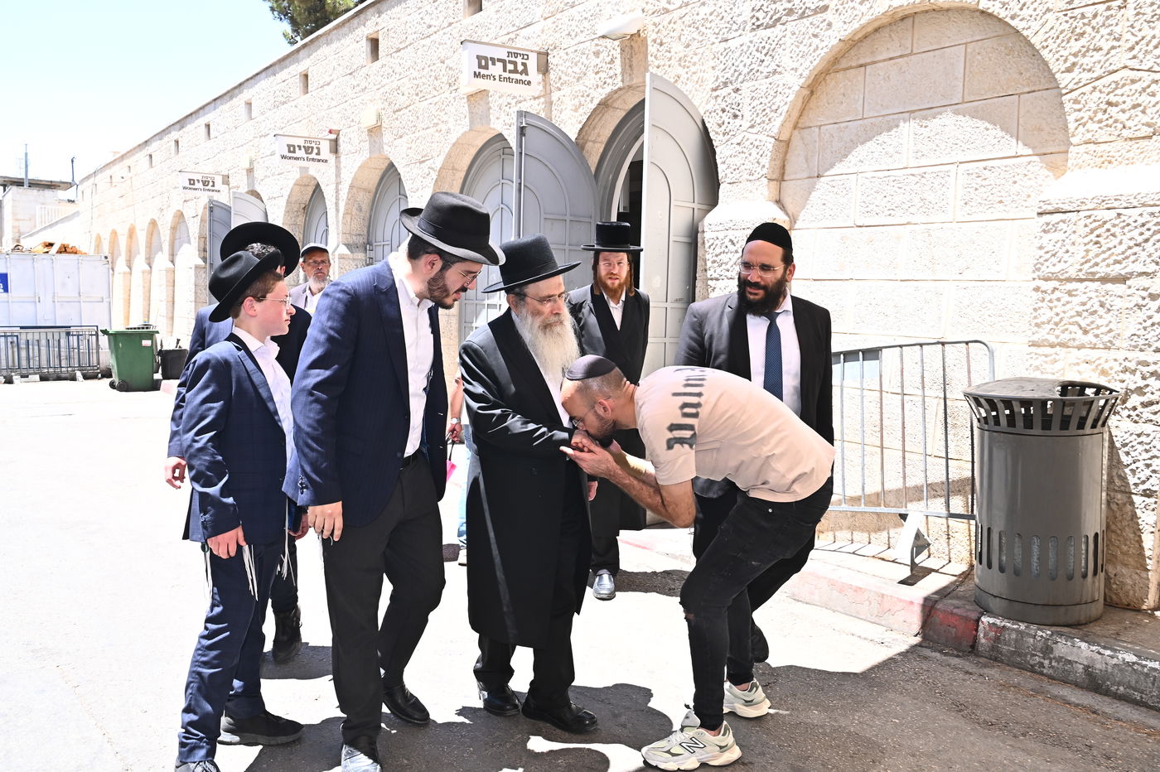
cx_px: 580
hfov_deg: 62.0
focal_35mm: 30
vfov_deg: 43.6
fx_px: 966
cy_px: 386
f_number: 14
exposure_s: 1/200
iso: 1000
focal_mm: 30
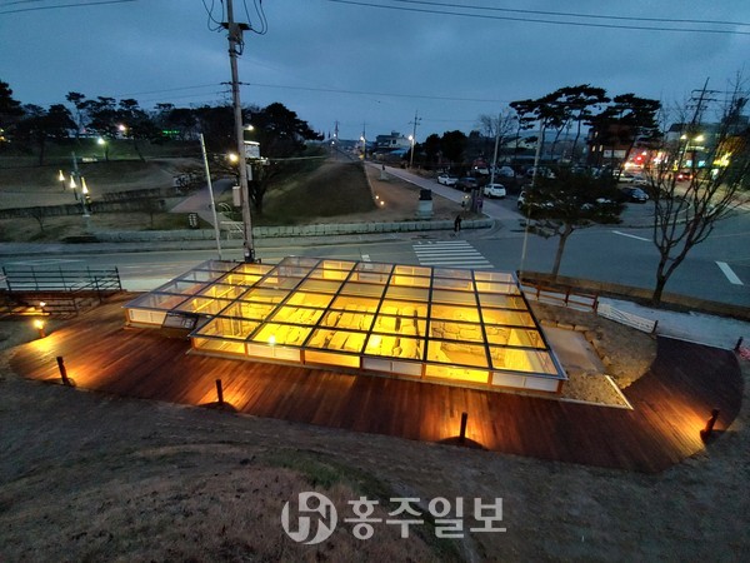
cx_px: 375
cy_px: 282
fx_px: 347
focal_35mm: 16
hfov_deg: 94.5
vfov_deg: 78.1
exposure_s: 1/13
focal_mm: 2.18
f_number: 1.9
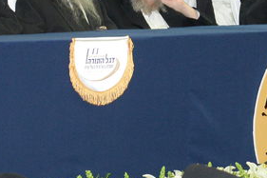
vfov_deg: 3.9
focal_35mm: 349
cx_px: -2
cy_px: 20
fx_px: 2587
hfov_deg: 5.9
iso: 2000
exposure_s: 1/60
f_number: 5.6
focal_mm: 70
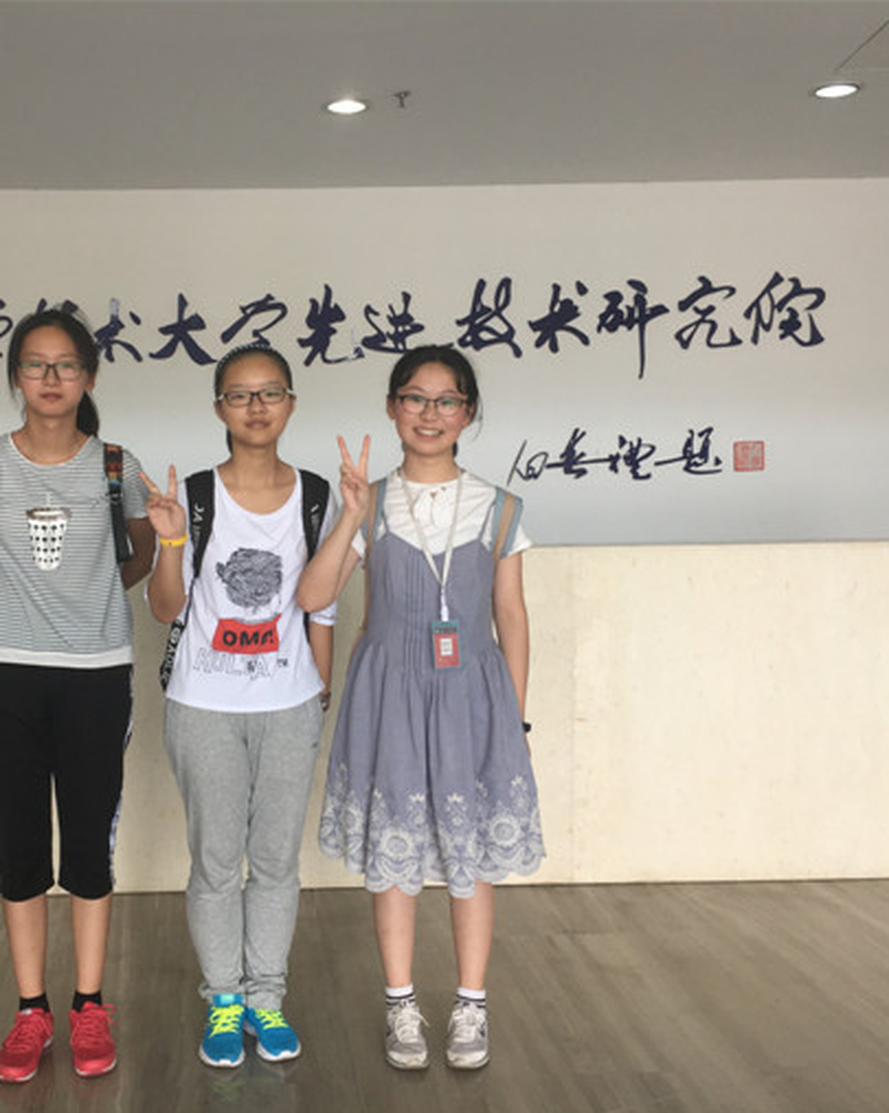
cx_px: 290
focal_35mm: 38
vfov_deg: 48.0
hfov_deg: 38.6
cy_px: 558
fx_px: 1251
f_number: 2.2
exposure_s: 1/100
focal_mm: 4.15
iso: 32
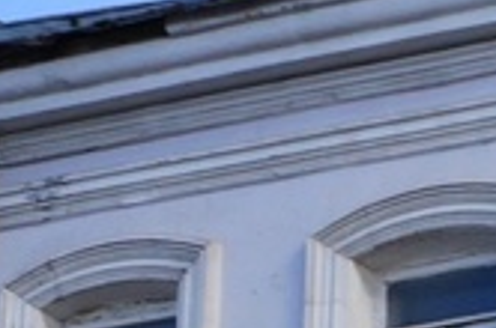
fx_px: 1898
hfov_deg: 13.5
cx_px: 858
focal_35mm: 138
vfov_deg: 9.4
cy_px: 587
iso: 400
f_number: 8
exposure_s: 1/400
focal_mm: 18
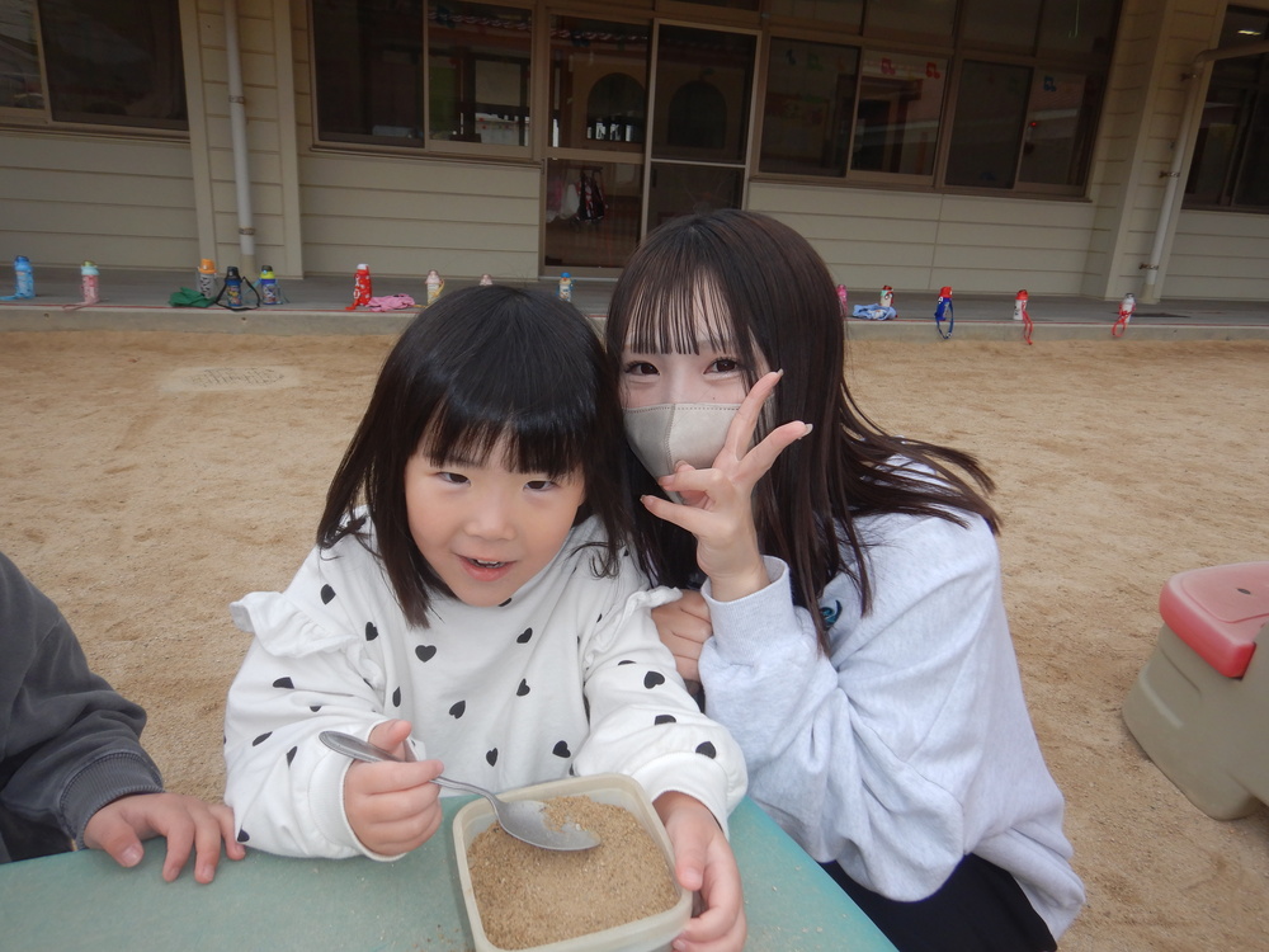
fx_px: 880
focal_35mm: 24
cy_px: 476
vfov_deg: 56.8
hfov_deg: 71.6
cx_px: 634
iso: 125
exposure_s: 1/800
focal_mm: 4.3
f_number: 2.8
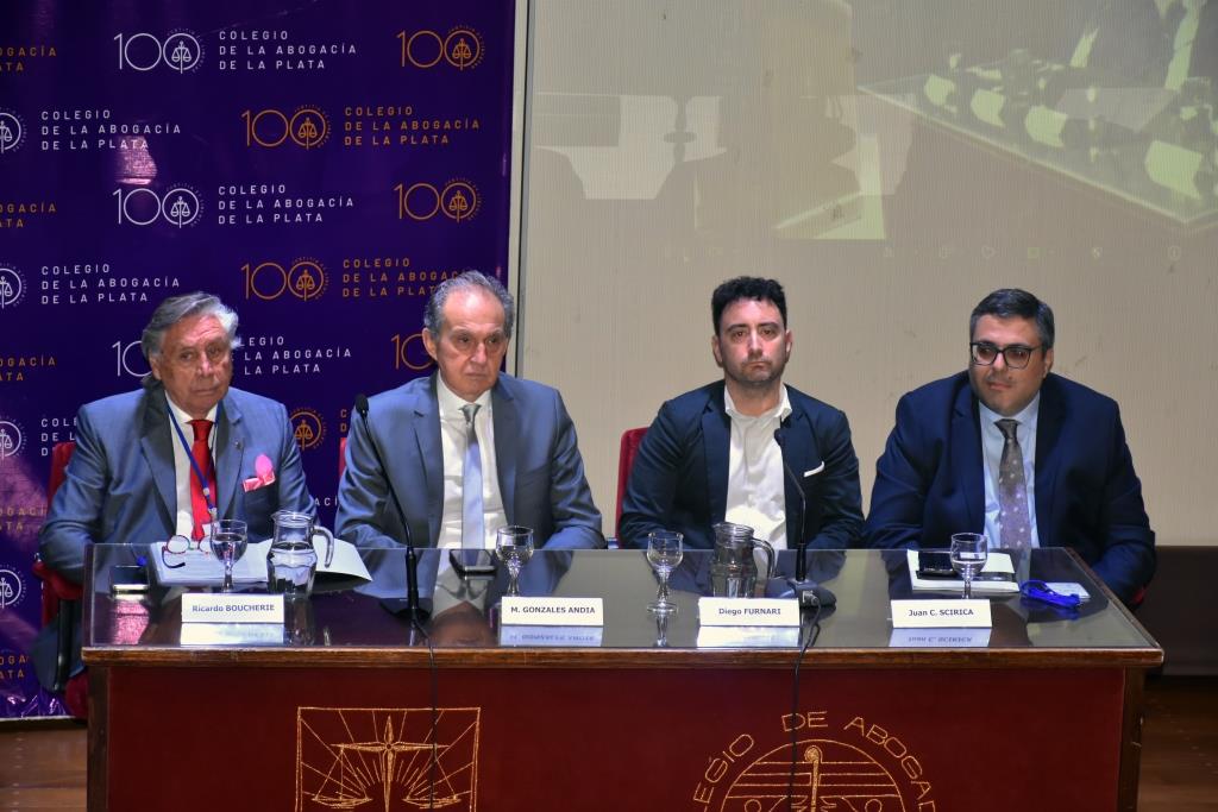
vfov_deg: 11.4
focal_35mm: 120
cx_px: 609
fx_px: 4060
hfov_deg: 17.1
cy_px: 406
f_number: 5.6
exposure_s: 1/100
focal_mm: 80
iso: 1600
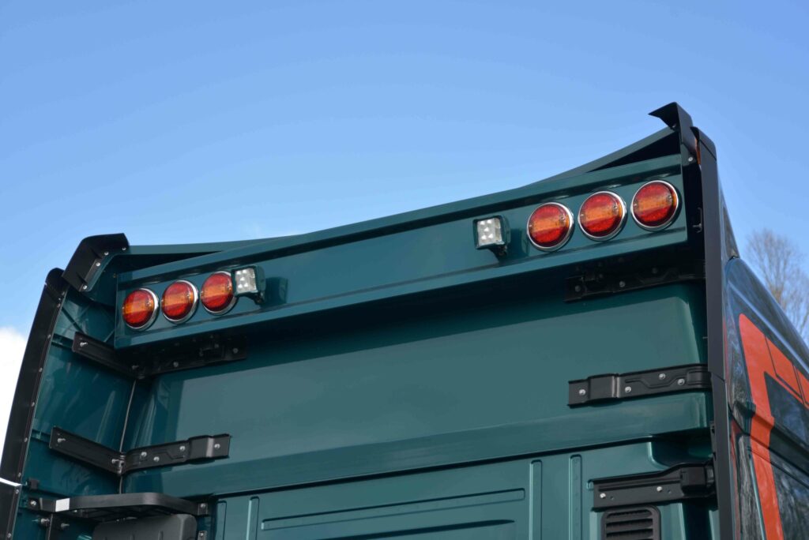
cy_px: 270
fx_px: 1574
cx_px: 404
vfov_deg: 19.5
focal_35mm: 70
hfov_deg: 28.8
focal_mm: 70
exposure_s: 1/500
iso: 250
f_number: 5.6
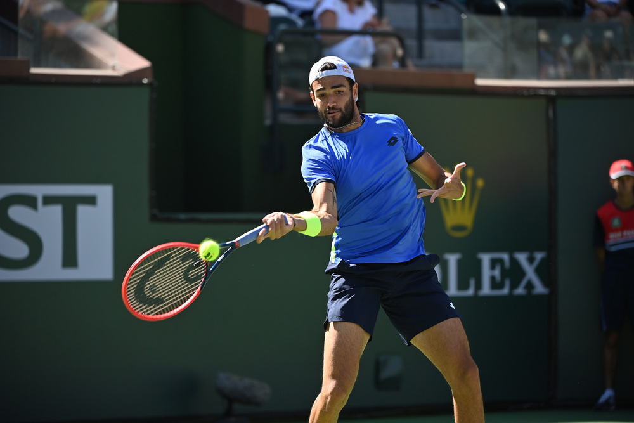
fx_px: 3875
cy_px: 212
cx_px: 317
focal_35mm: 220
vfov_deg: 6.2
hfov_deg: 9.4
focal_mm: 220
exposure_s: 1/2000
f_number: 4
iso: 400
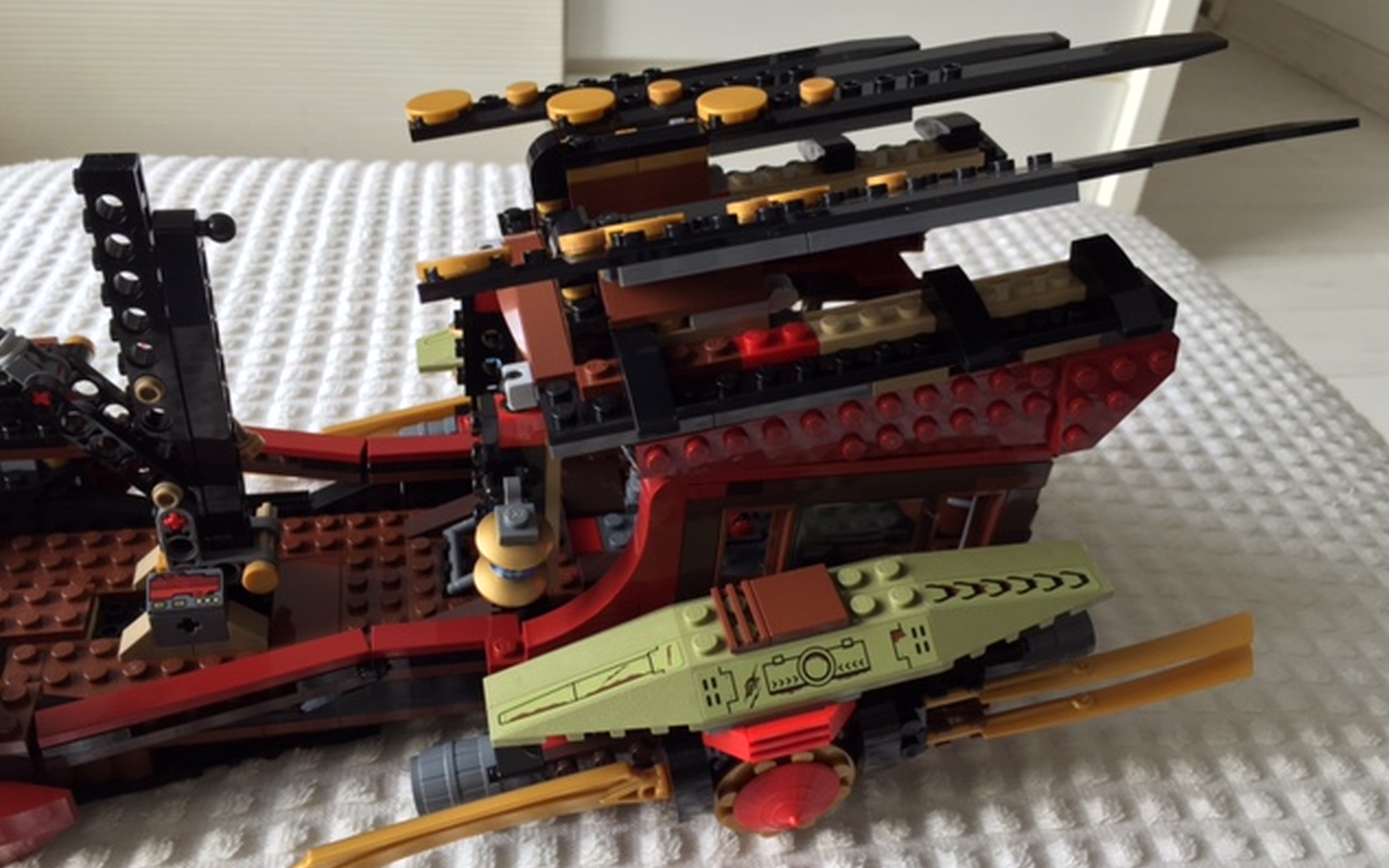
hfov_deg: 61.2
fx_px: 1174
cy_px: 477
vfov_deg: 40.6
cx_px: 696
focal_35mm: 31
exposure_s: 1/40
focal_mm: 4.15
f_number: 2.2
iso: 32
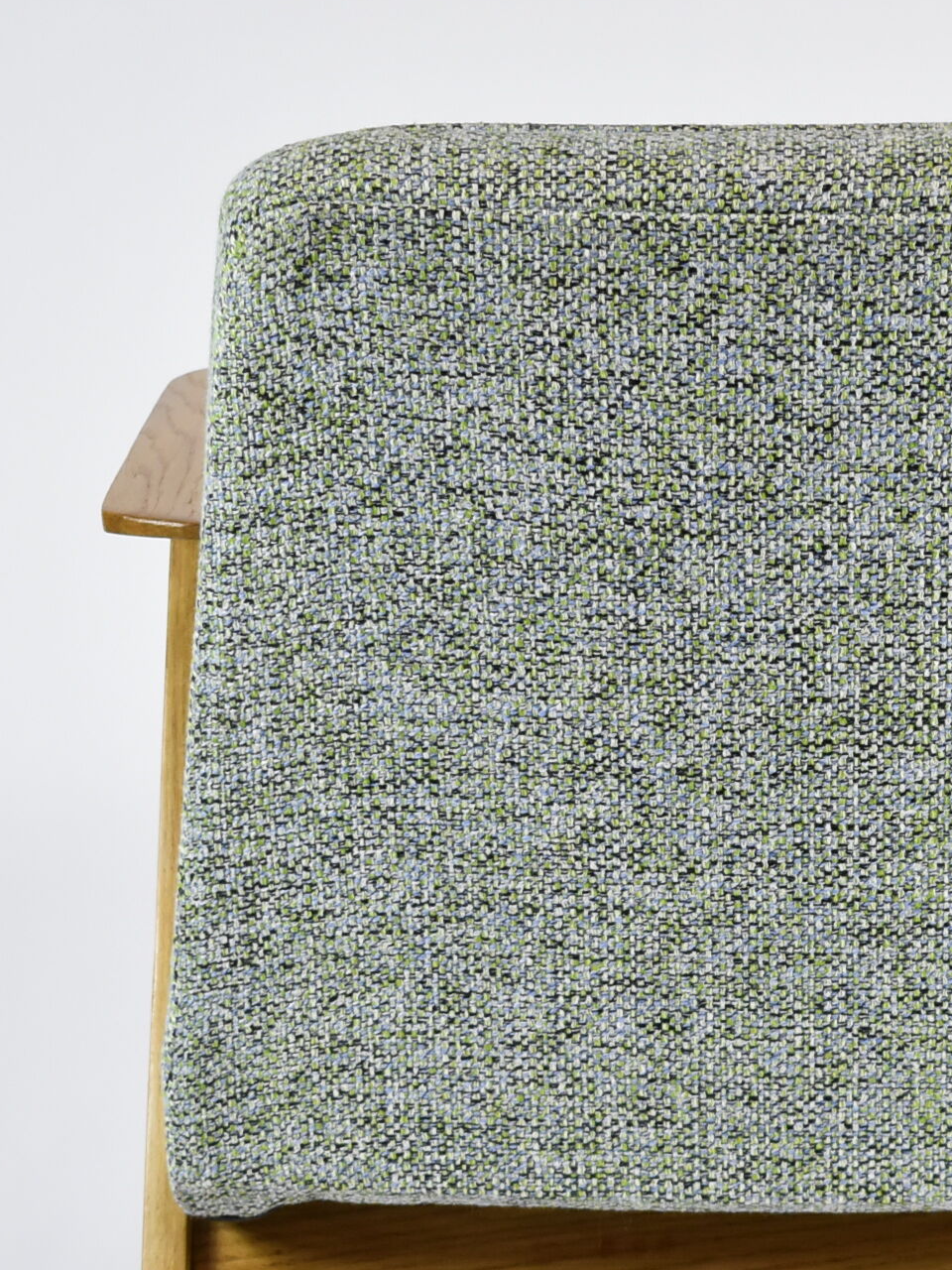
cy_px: 930
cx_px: 857
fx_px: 4332
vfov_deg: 16.6
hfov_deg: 12.4
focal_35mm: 118
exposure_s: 1/125
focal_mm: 35
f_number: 4.5
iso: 800
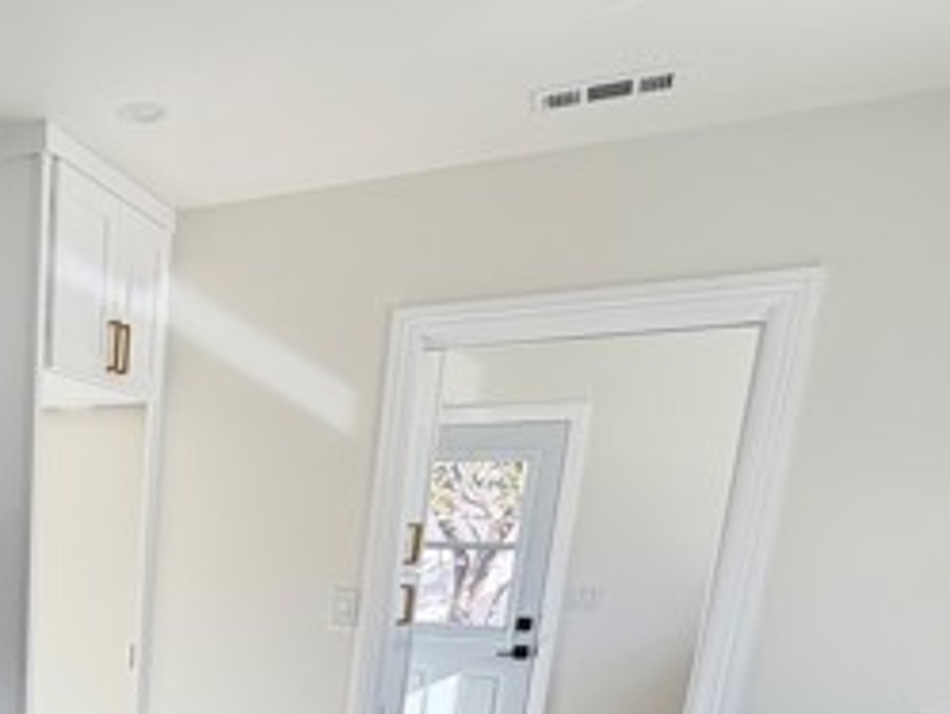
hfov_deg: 43.1
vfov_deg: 35.0
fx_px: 988
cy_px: 752
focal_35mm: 36
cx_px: -27
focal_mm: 2.22
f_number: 2.2
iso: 125
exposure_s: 1/121
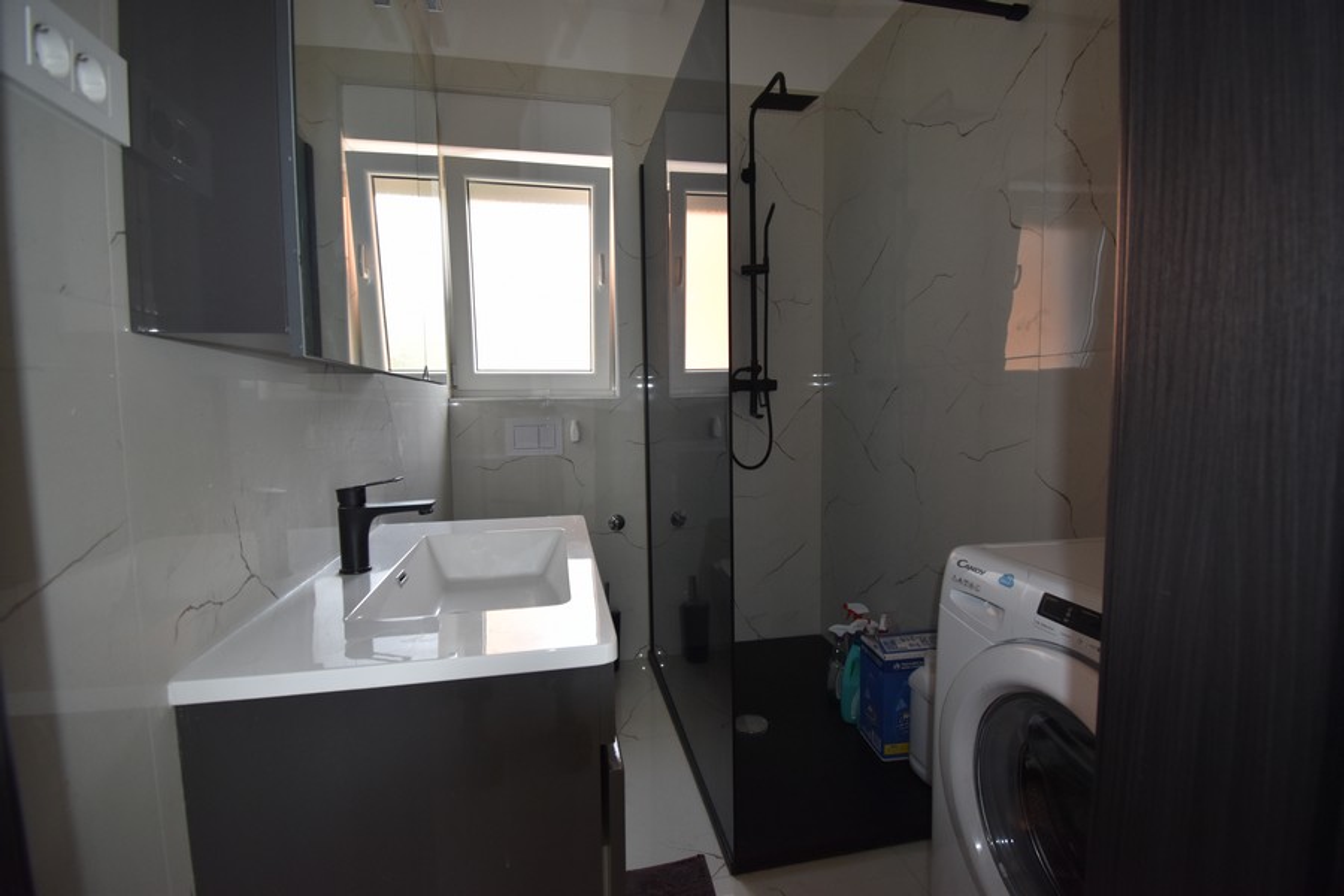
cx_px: 672
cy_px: 448
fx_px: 560
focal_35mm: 15
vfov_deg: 77.3
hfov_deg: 100.4
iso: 720
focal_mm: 10
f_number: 5
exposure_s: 1/200
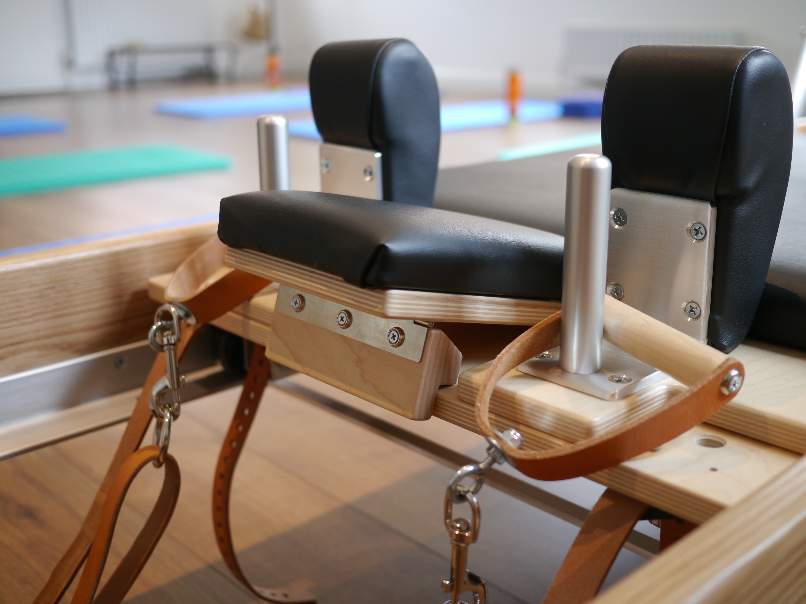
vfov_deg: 34.3
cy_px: 293
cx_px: 418
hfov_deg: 44.8
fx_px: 978
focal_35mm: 42
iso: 320
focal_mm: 20
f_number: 1.7
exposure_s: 1/60
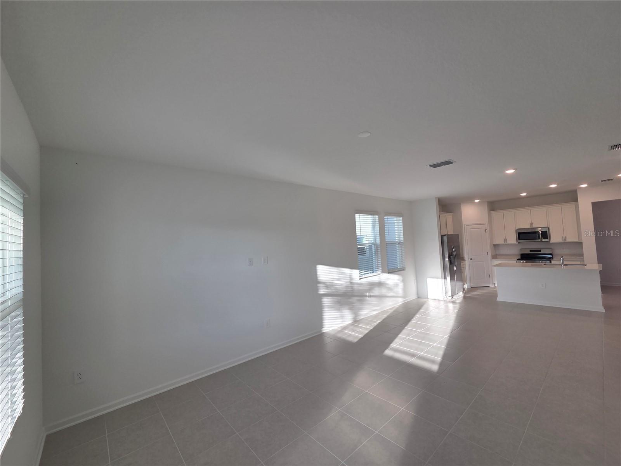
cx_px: 310
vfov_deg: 89.9
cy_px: 233
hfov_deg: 106.2
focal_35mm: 13
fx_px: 233
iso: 50
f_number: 2.2
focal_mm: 2.2
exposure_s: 1/120
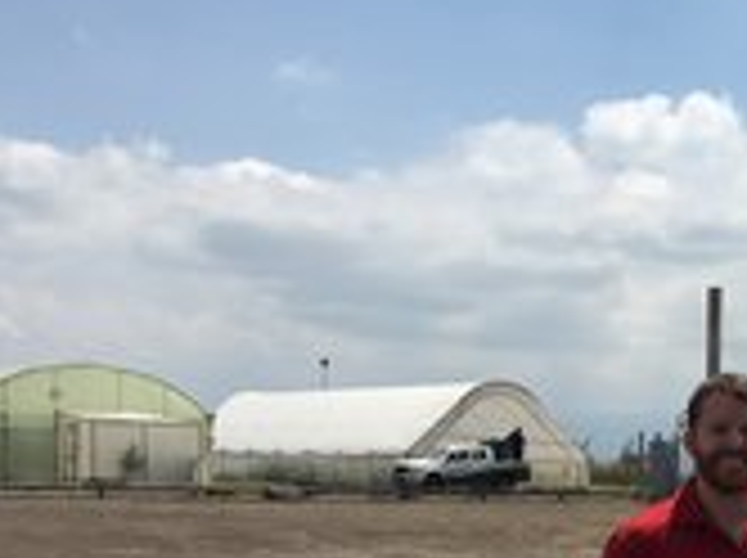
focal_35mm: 84
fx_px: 1810
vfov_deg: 17.0
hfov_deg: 21.9
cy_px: 608
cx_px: 846
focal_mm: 4.15
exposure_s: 1/2404
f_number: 2.2
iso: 25
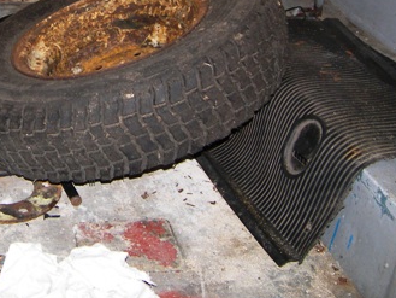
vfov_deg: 25.2
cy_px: 24
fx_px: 641
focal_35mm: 56
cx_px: 28
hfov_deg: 32.4
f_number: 2.8
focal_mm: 5
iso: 100
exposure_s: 1/30
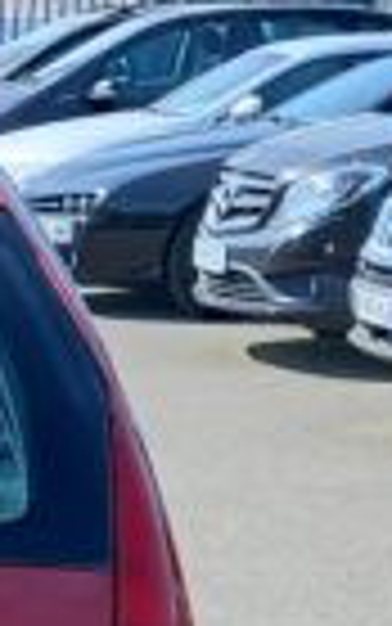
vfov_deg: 13.3
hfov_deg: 7.9
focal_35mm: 153
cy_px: 775
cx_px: -554
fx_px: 2613
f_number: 2
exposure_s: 1/202
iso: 25
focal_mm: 4.6
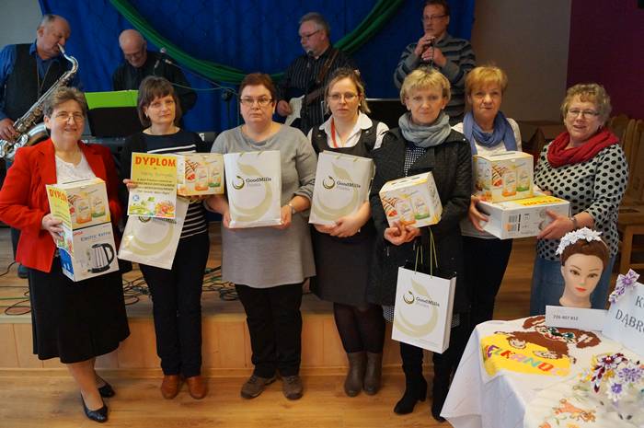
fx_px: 590
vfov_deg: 39.9
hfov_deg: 57.3
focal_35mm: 33
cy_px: 214
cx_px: 322
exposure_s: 1/160
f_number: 4
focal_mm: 22
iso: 2000
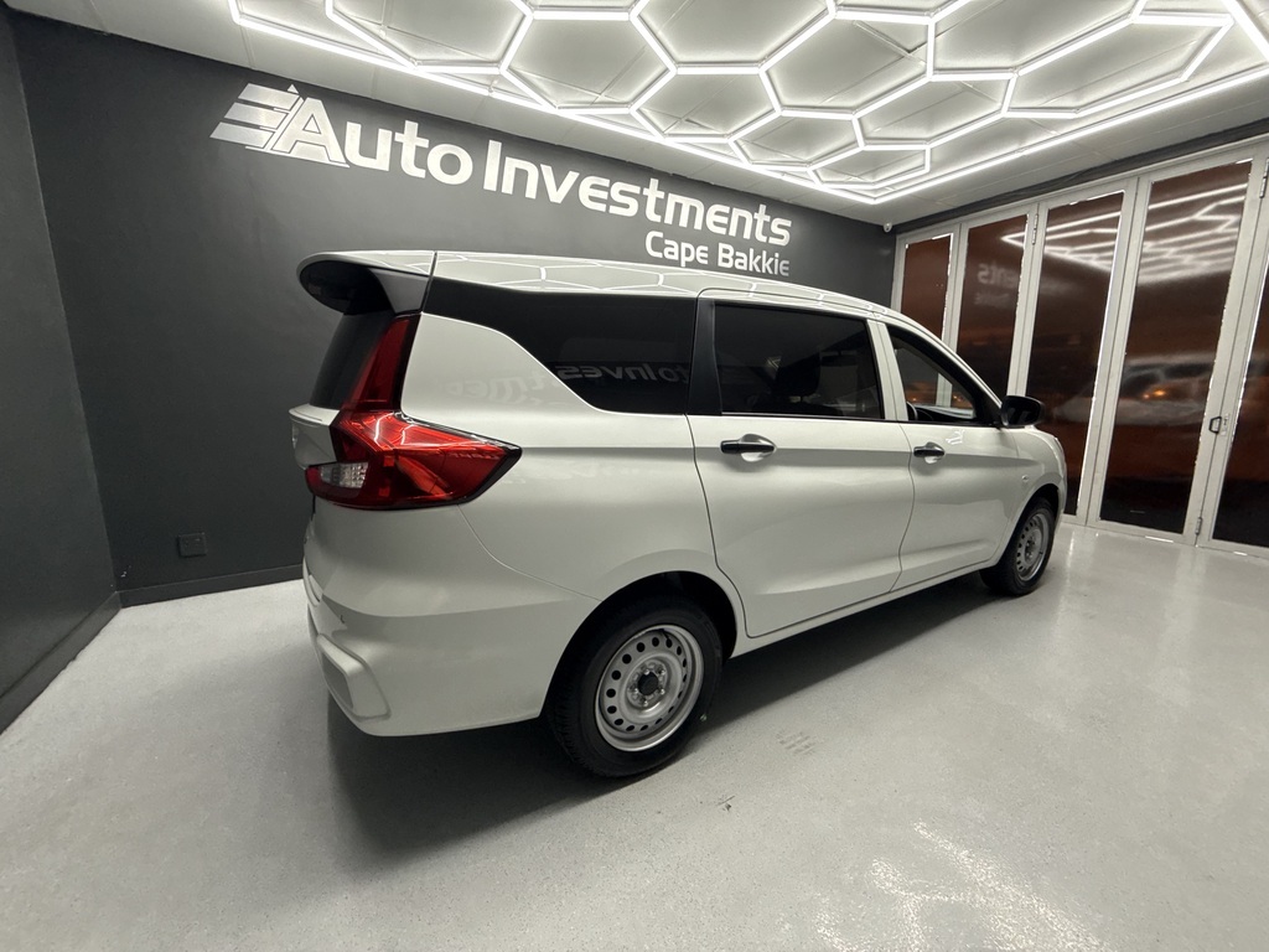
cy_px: 476
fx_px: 513
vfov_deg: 85.7
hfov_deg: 102.1
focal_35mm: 14
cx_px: 634
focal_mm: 2.22
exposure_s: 1/100
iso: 200
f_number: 2.2
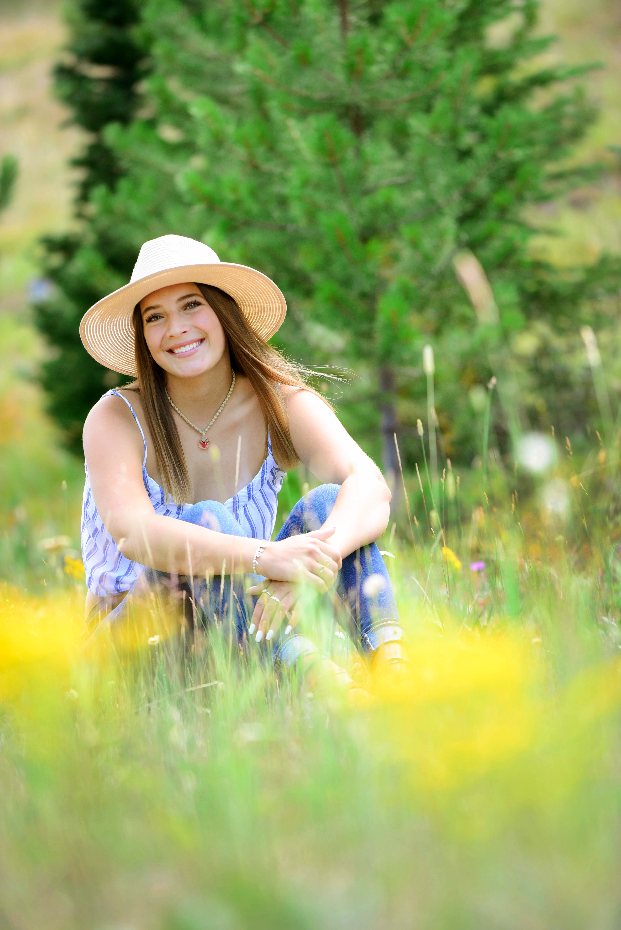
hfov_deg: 6.9
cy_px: 465
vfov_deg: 10.3
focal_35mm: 200
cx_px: 310
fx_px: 5170
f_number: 3.5
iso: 640
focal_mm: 200
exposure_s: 1/640
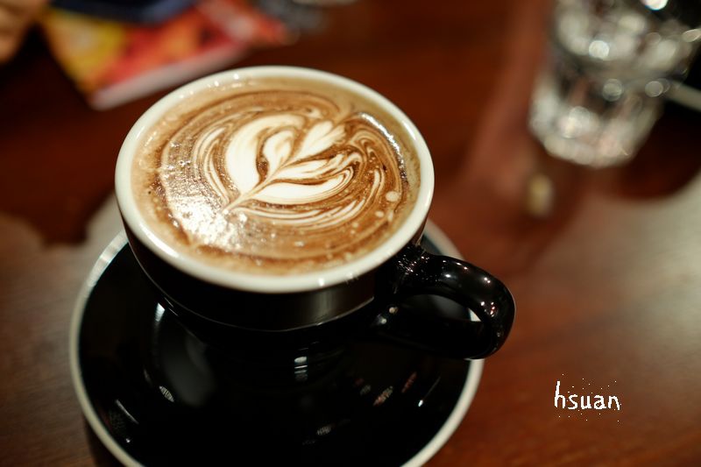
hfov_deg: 54.4
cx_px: 350
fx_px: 681
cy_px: 234
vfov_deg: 37.8
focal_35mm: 35
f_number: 1.4
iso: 500
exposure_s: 1/15
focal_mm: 23
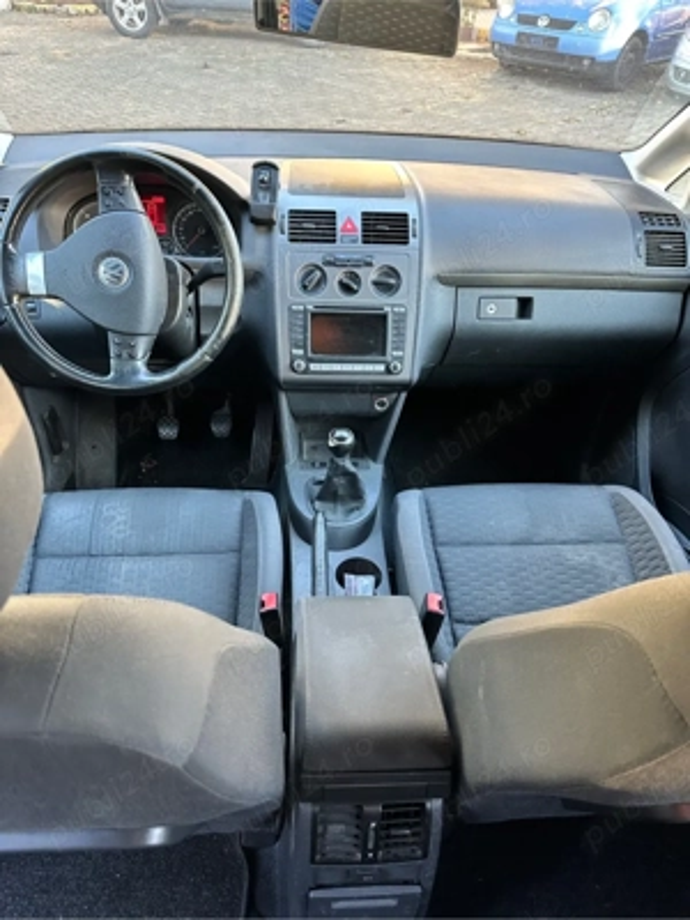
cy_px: 460
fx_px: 638
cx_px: 345
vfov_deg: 71.6
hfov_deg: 56.8
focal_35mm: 24
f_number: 1.78
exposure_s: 1/60
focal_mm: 6.86
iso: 250
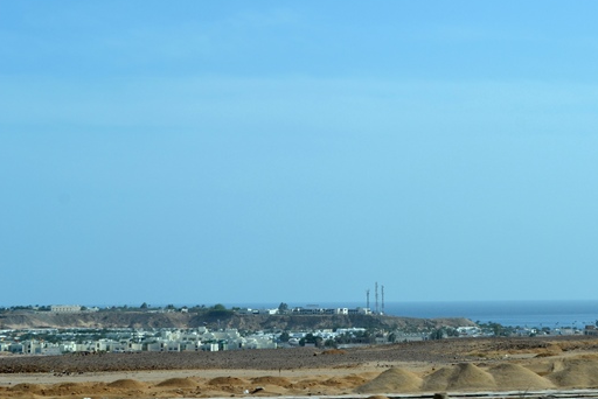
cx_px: 408
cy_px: 214
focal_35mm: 119
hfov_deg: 17.2
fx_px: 1973
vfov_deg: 11.6
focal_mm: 55
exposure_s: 1/250
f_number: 8
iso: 100
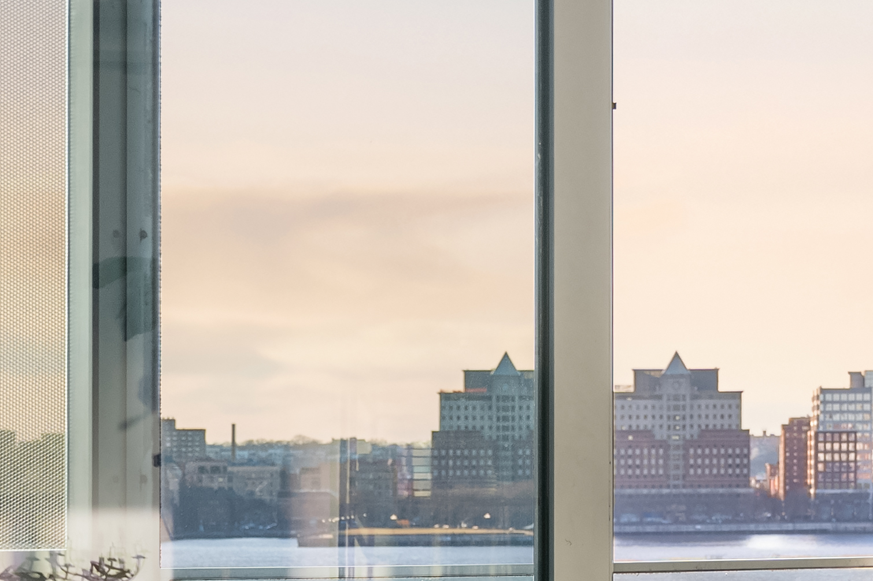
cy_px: 479
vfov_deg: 8.8
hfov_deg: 13.1
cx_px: 819
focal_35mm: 155
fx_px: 3758
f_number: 4.5
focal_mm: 39
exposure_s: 1/250
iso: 500
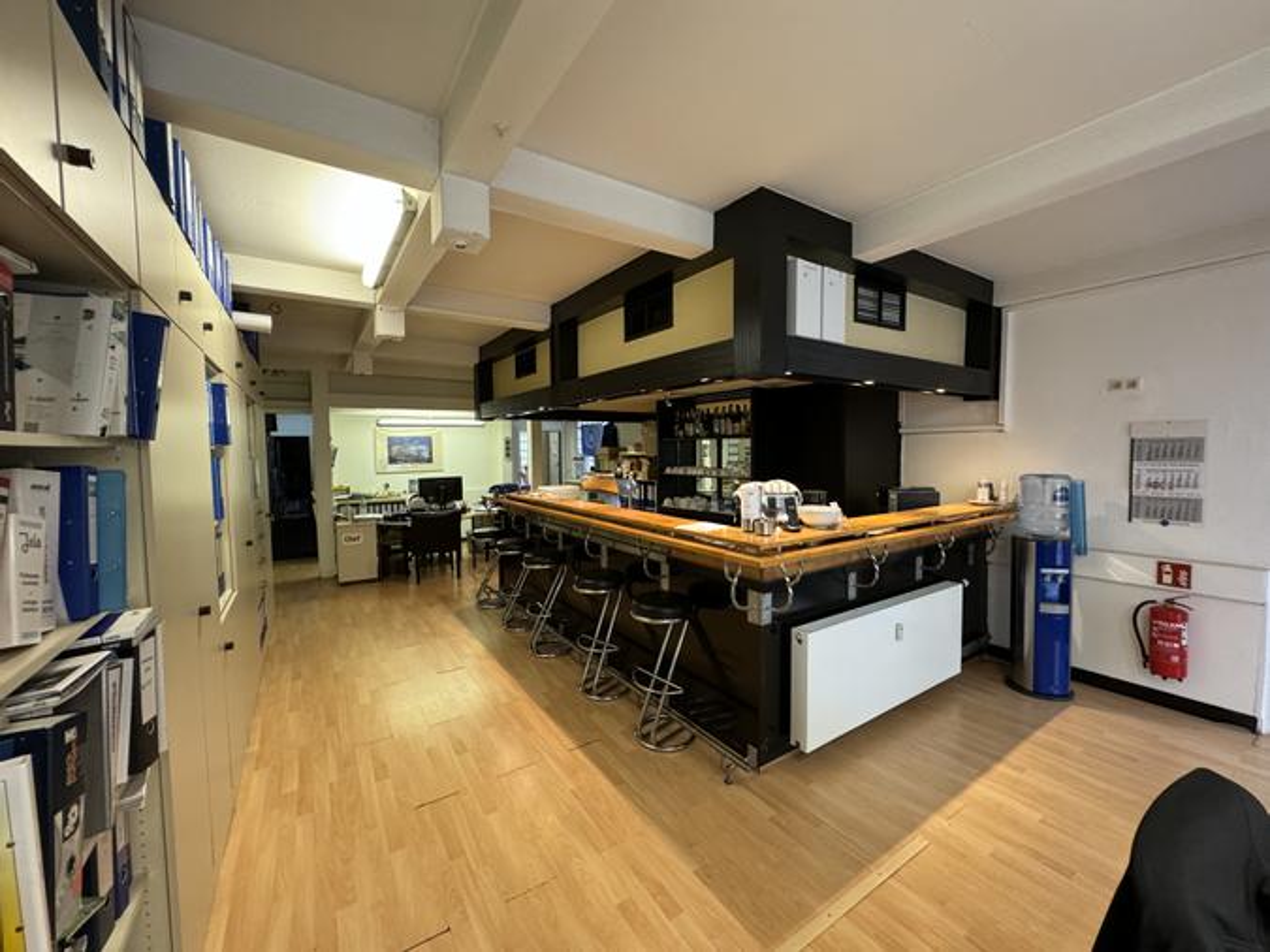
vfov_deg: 85.7
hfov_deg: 102.1
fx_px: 514
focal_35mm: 14
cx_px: 635
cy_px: 476
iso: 400
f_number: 2.2
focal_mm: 2.22
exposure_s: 1/50
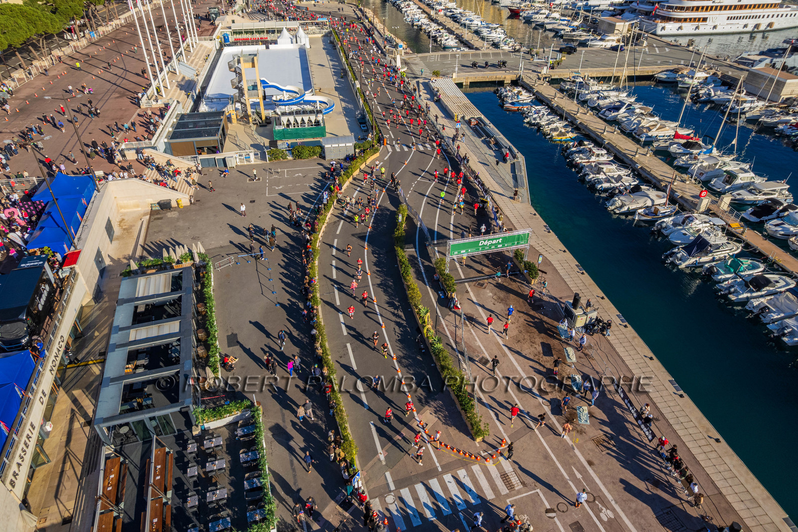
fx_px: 488
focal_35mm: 22
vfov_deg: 57.2
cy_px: 266
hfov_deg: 78.6
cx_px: 399
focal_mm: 8.4
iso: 100
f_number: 2.8
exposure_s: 1/1600
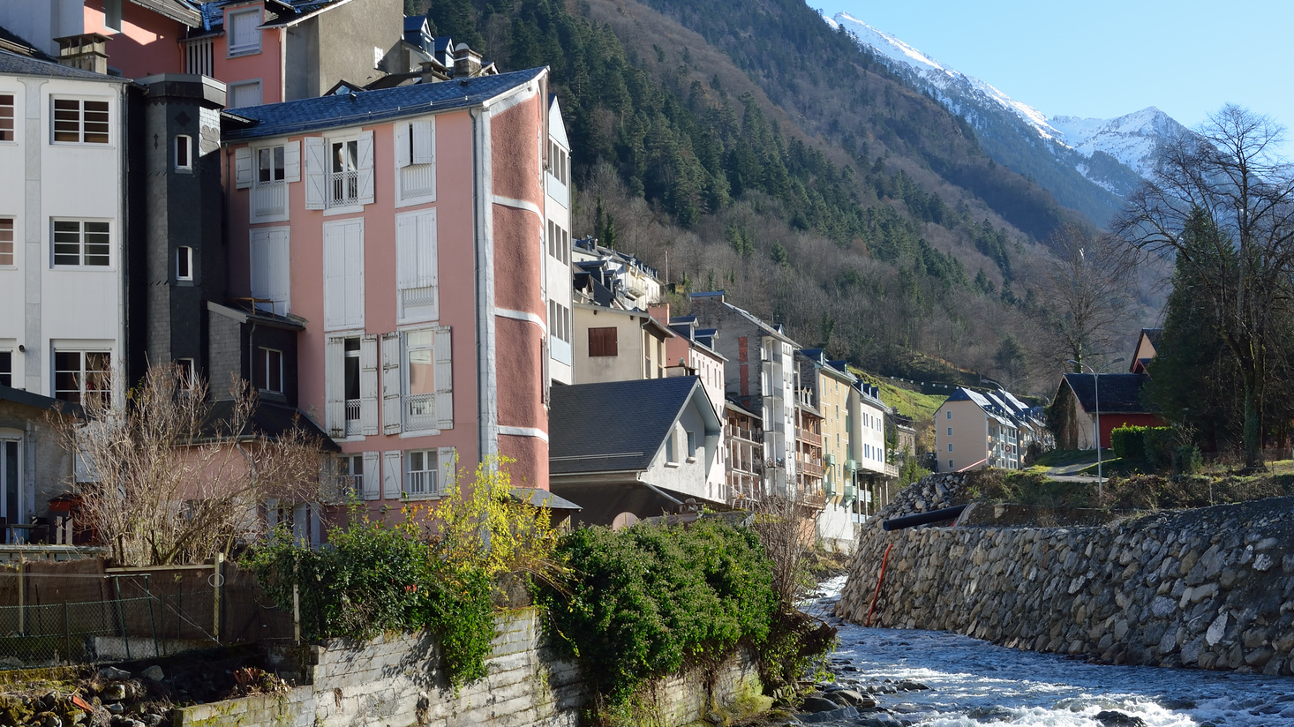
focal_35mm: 58
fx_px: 1990
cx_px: 717
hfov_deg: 36.0
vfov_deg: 20.7
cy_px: 408
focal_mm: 32
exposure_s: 1/30
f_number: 11
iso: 100
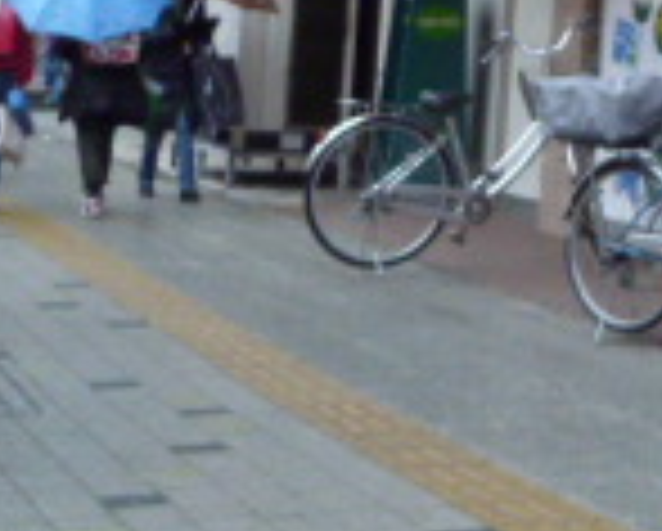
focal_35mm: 123
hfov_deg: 13.7
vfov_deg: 12.2
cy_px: -171
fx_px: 2413
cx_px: 1243
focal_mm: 5.2
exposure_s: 1/30
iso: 250
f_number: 3
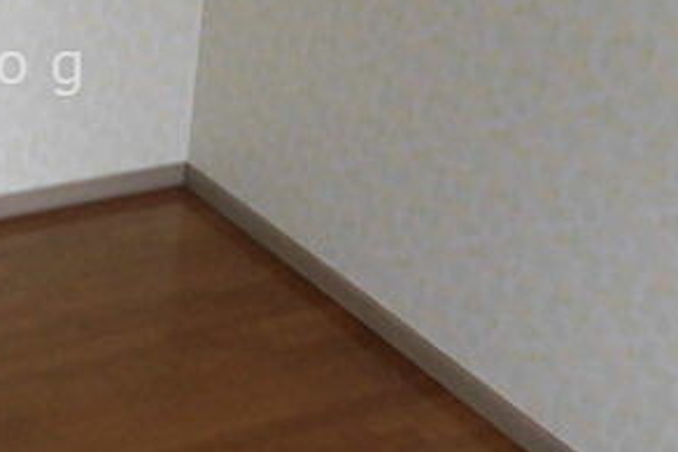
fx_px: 1205
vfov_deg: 20.9
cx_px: -65
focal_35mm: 64
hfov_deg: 28.6
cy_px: 68
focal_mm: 4.98
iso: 250
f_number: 3.3
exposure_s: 1/50
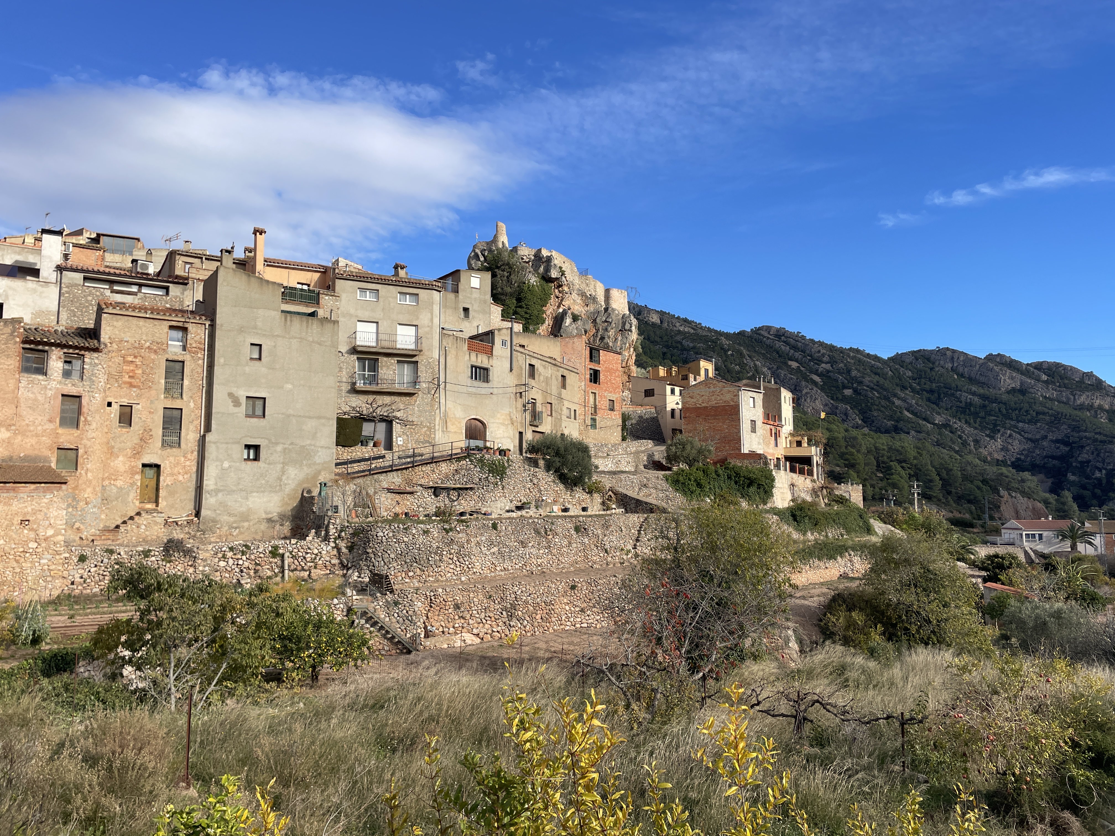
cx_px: 558
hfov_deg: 67.3
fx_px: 837
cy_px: 418
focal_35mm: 26
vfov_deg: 53.1
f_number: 1.6
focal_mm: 4.2
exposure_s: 1/2451
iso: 32
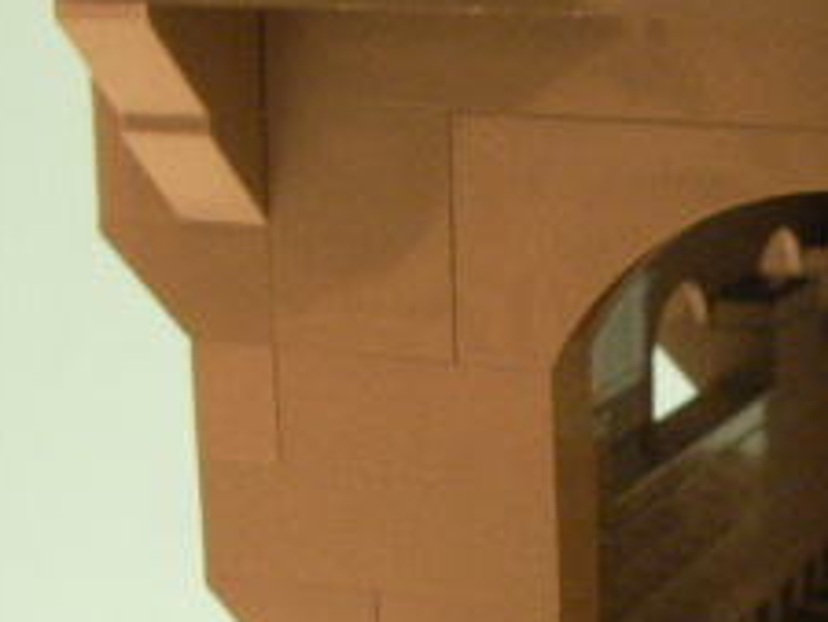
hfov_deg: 17.6
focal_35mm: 108
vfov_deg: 13.7
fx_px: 2585
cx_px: 916
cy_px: 490
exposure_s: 1/3.3
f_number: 3.5
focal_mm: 6.3
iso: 200
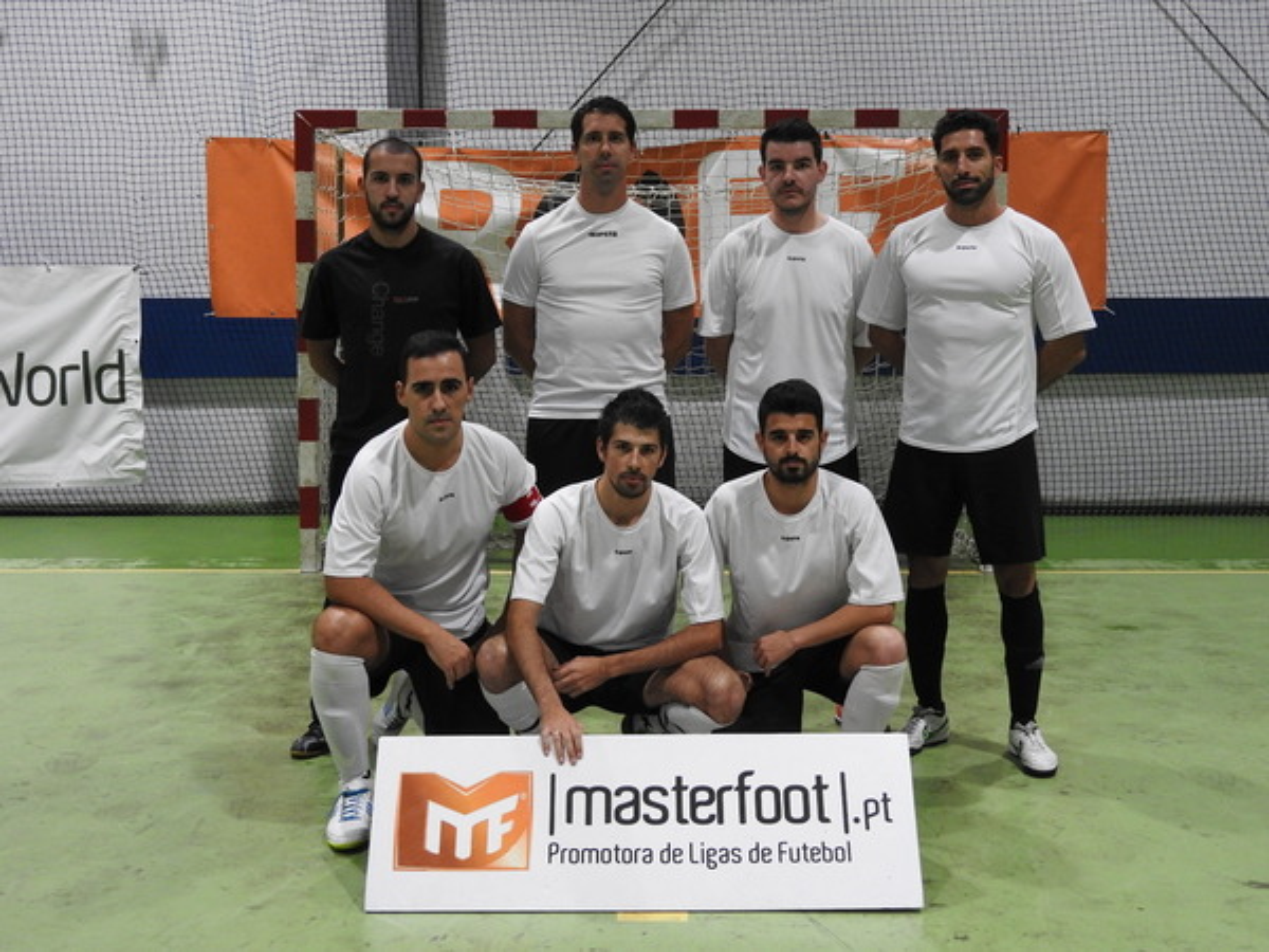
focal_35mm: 45
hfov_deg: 42.1
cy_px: 476
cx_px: 634
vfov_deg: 32.2
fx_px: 1650
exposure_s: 1/20
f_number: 4
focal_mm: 8.1
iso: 400
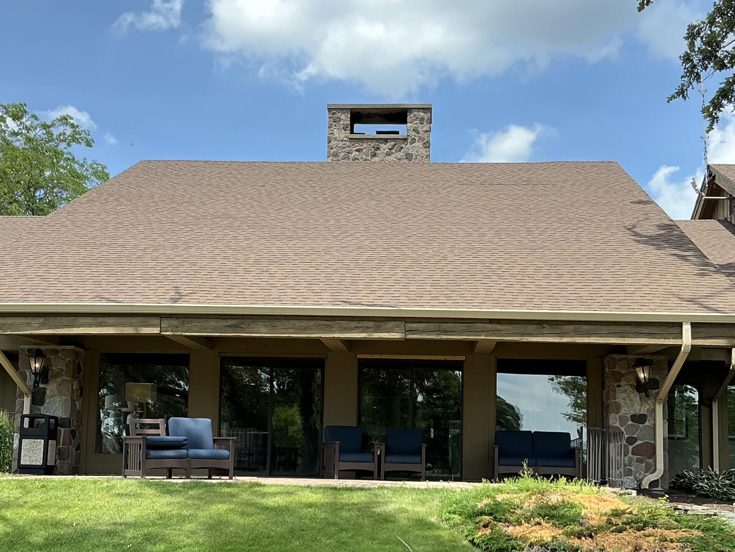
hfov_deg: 39.7
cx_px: 370
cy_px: 372
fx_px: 1019
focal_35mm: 48
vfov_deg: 30.0
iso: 25
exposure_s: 1/562
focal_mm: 3
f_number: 1.8
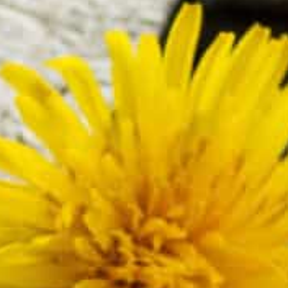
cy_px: -540
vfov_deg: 1.7
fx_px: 9789
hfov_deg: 1.7
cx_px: -776
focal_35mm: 1040
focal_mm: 105
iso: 200
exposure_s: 1/80
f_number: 7.1
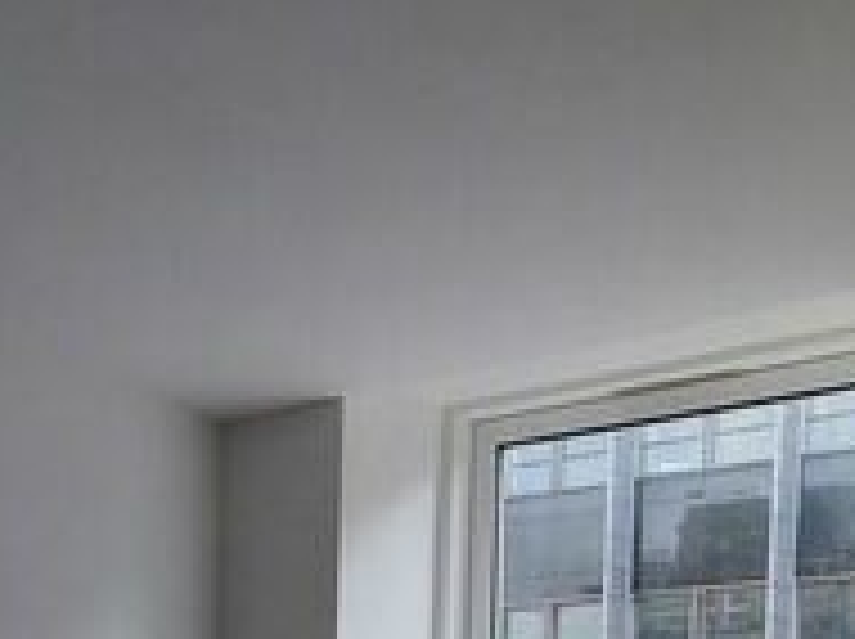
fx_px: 1184
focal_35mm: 48
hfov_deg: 38.5
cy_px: 889
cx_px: 194
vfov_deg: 25.0
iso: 50
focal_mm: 1.74
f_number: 2.2
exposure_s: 1/150
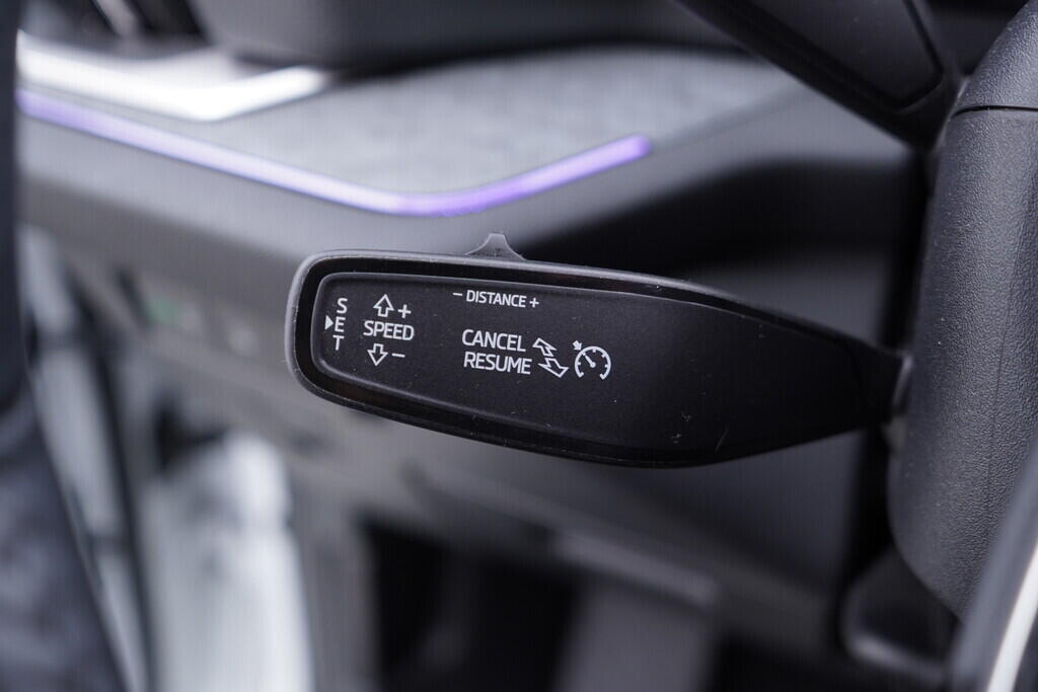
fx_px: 1038
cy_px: 346
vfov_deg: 36.9
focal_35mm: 36
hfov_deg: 53.1
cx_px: 519
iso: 250
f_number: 2.8
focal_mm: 24
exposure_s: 1/40
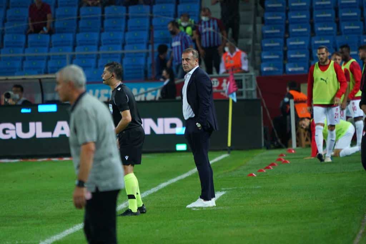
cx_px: 183
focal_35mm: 600
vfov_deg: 2.3
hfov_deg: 3.4
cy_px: 122
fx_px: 6100
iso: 2500
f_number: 5.6
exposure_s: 1/1000
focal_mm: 400
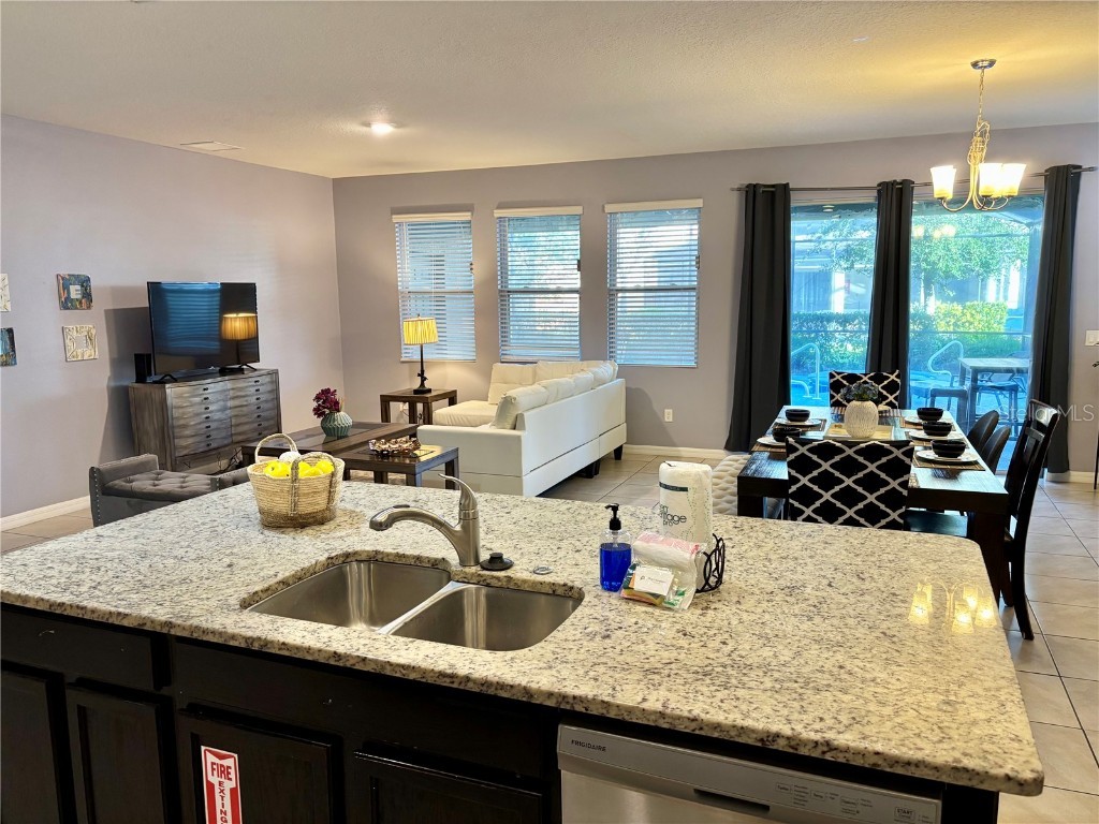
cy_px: 412
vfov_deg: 53.1
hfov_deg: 67.3
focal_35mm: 26
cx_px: 550
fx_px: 825
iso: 200
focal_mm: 5.96
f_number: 1.6
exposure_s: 1/60
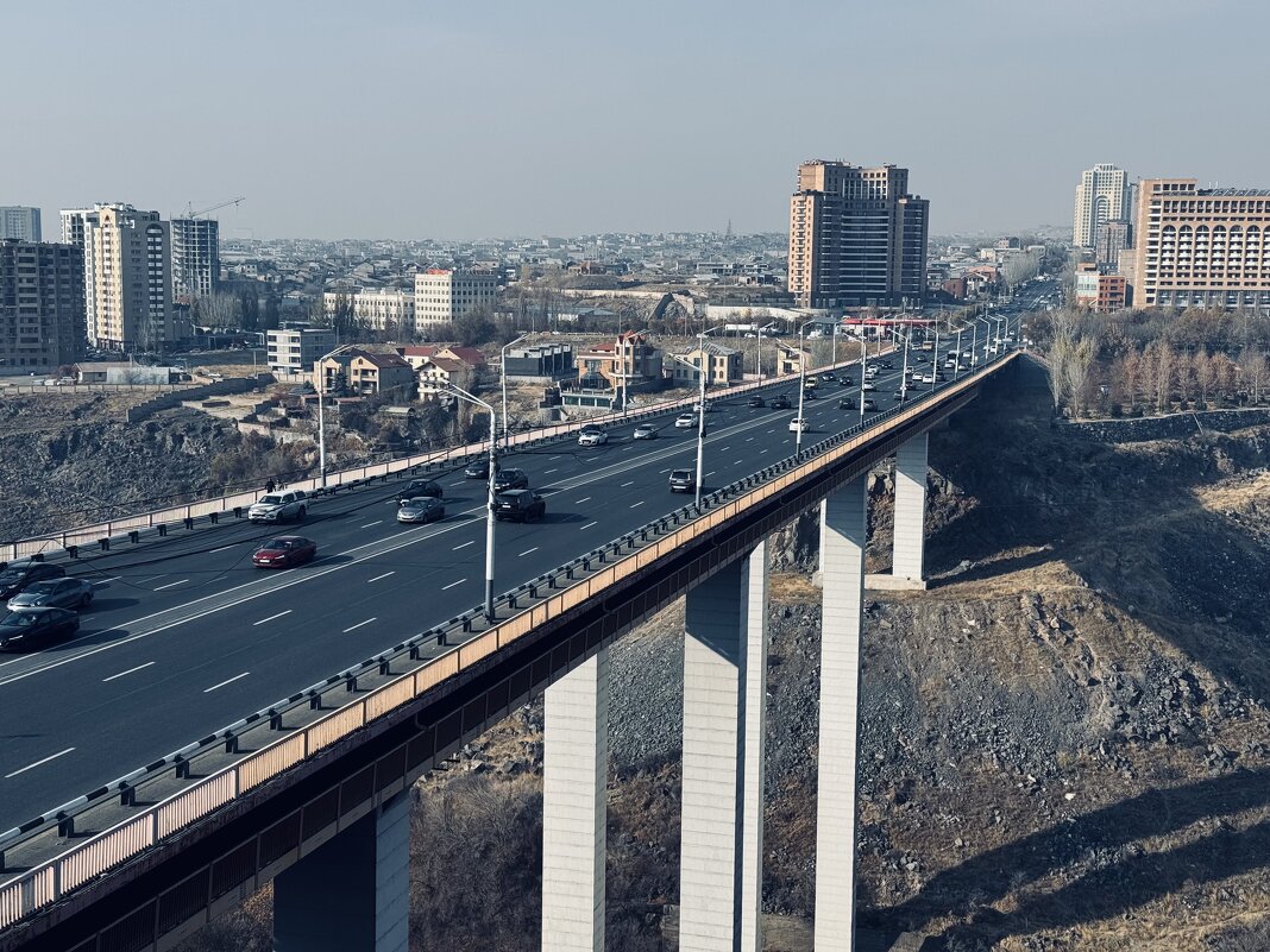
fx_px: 1761
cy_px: 476
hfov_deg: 39.7
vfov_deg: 30.3
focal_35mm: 48
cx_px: 635
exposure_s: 1/4608
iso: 64
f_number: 1.78
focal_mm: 6.76
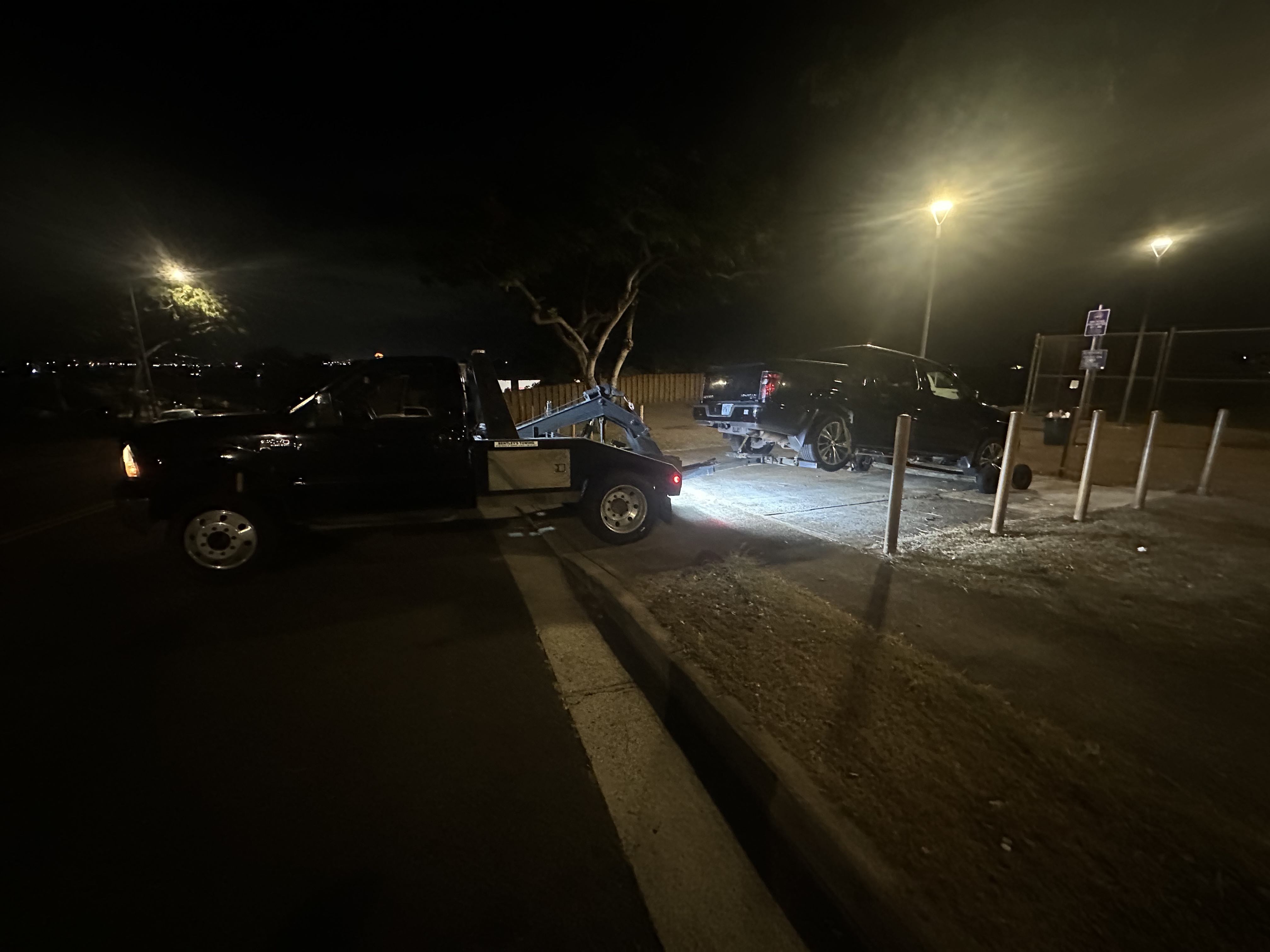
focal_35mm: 14
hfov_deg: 102.1
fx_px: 514
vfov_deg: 85.7
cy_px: 476
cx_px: 635
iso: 1600
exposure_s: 1/30
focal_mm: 2.22
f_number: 2.2
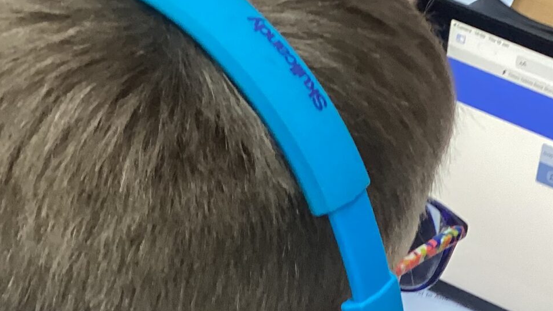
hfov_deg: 23.0
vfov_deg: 13.1
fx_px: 1319
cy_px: 376
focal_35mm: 90
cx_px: 504
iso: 125
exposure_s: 1/50
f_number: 2.4
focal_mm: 3.3
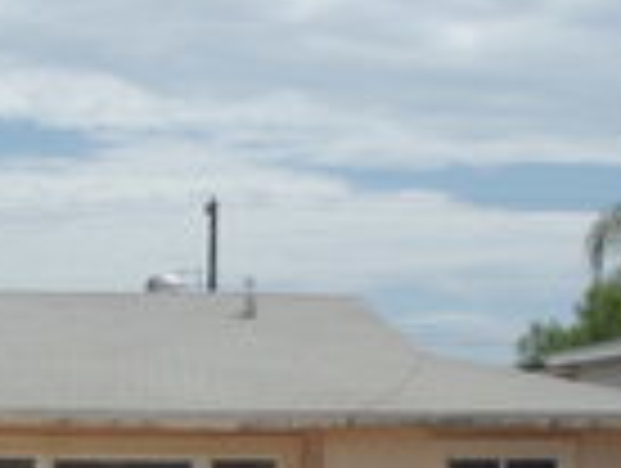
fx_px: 1707
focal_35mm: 95
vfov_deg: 15.3
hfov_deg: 20.1
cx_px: 27
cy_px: 464
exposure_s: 1/160
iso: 64
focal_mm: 6.9
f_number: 9.8
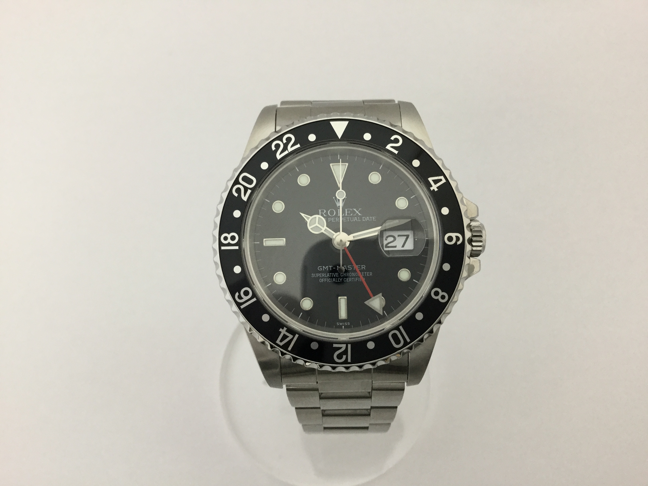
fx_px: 580
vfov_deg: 45.4
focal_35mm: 31
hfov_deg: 58.4
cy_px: 243
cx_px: 324
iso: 50
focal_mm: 3.3
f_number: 2.4
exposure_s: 1/33
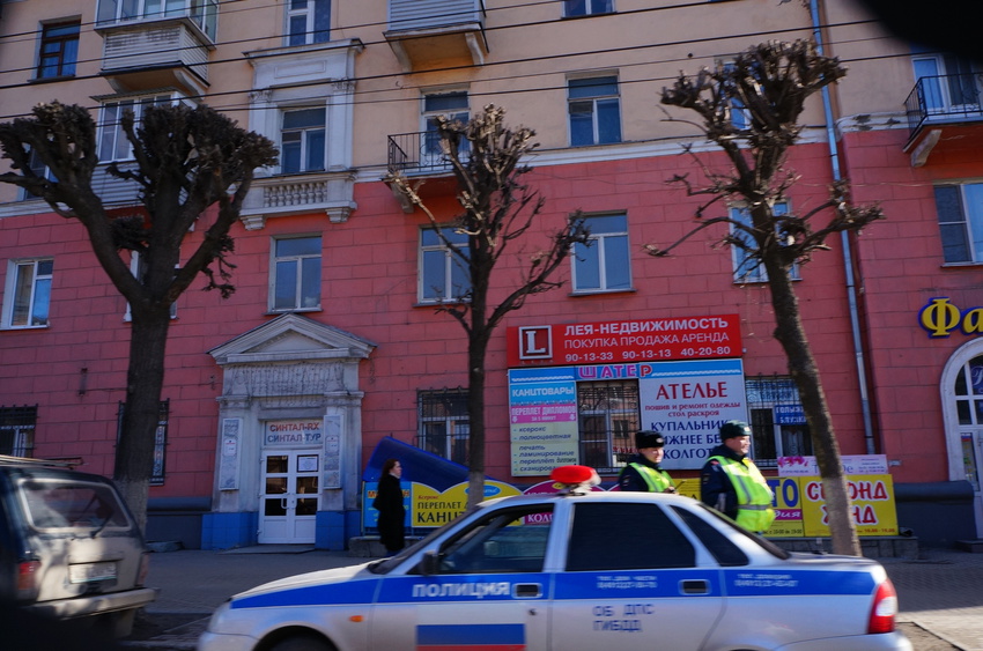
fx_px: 736
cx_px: 492
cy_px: 326
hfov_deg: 67.5
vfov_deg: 47.7
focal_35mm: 27
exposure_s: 1/320
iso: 400
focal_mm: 18
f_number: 9
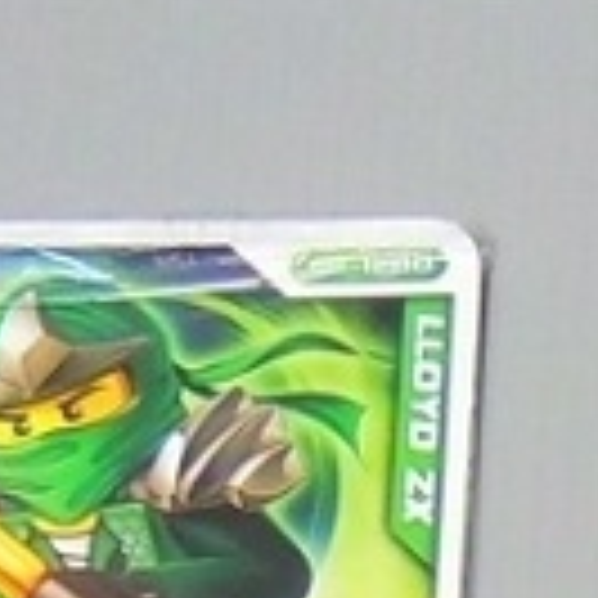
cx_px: 1117
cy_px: 859
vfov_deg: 10.7
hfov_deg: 10.3
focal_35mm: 158
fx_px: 3088
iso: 200
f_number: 3.5
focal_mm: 5.4
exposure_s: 1/15
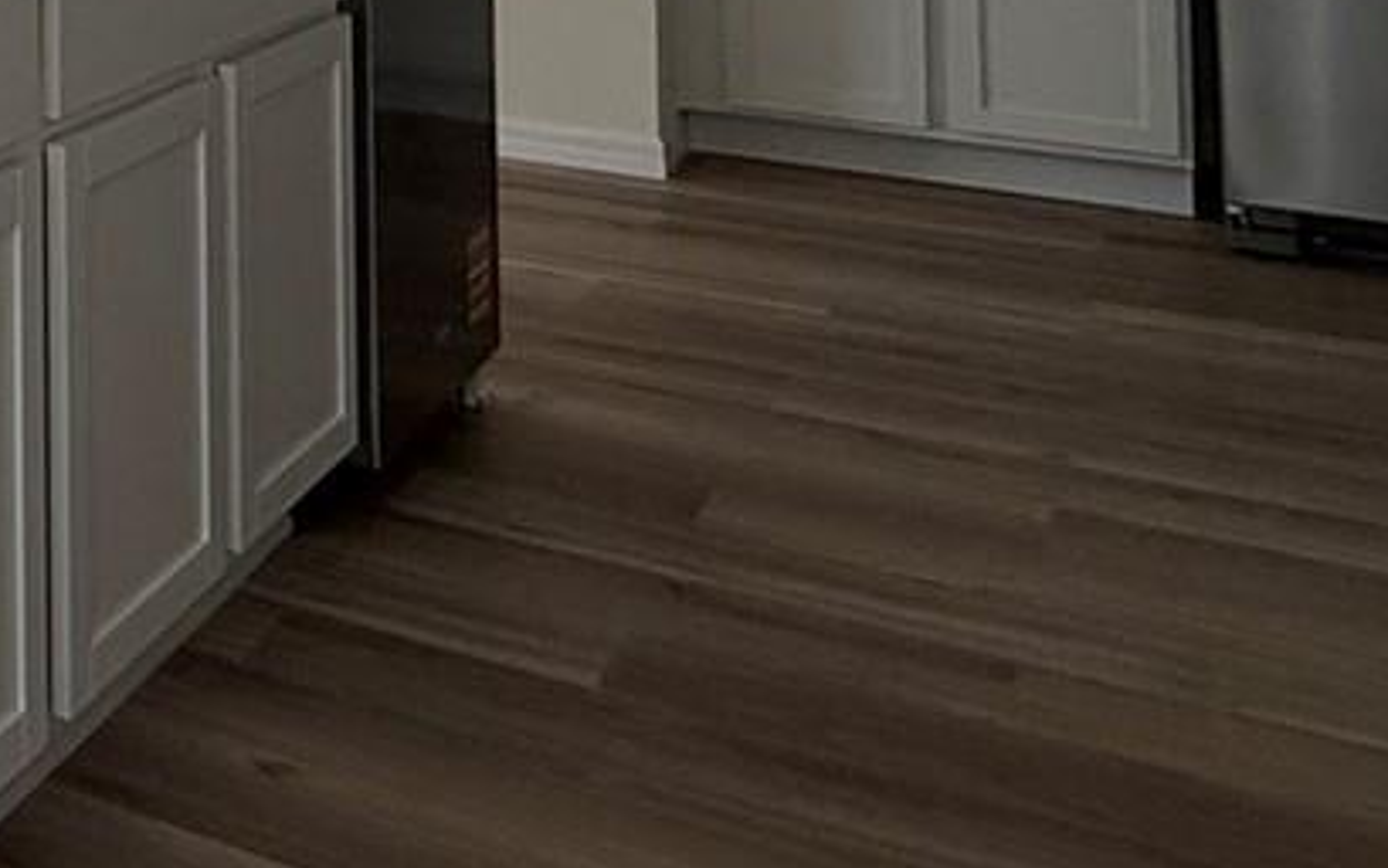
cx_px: -424
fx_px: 2195
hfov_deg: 28.6
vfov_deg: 19.4
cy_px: -454
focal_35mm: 58
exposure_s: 1/262
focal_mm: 2.22
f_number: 2.2
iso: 50
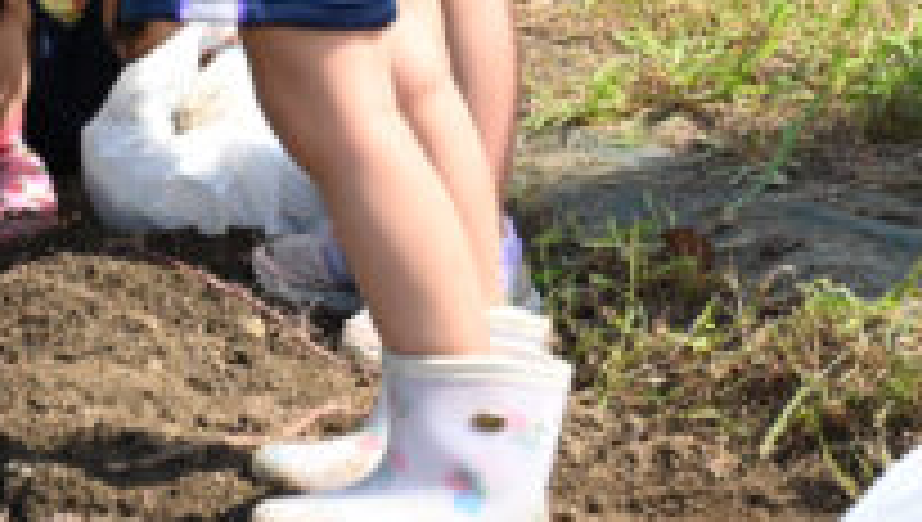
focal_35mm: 141
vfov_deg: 8.2
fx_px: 3452
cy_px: -590
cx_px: -49
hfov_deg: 14.9
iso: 1250
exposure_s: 1/8000
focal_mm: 36
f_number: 4
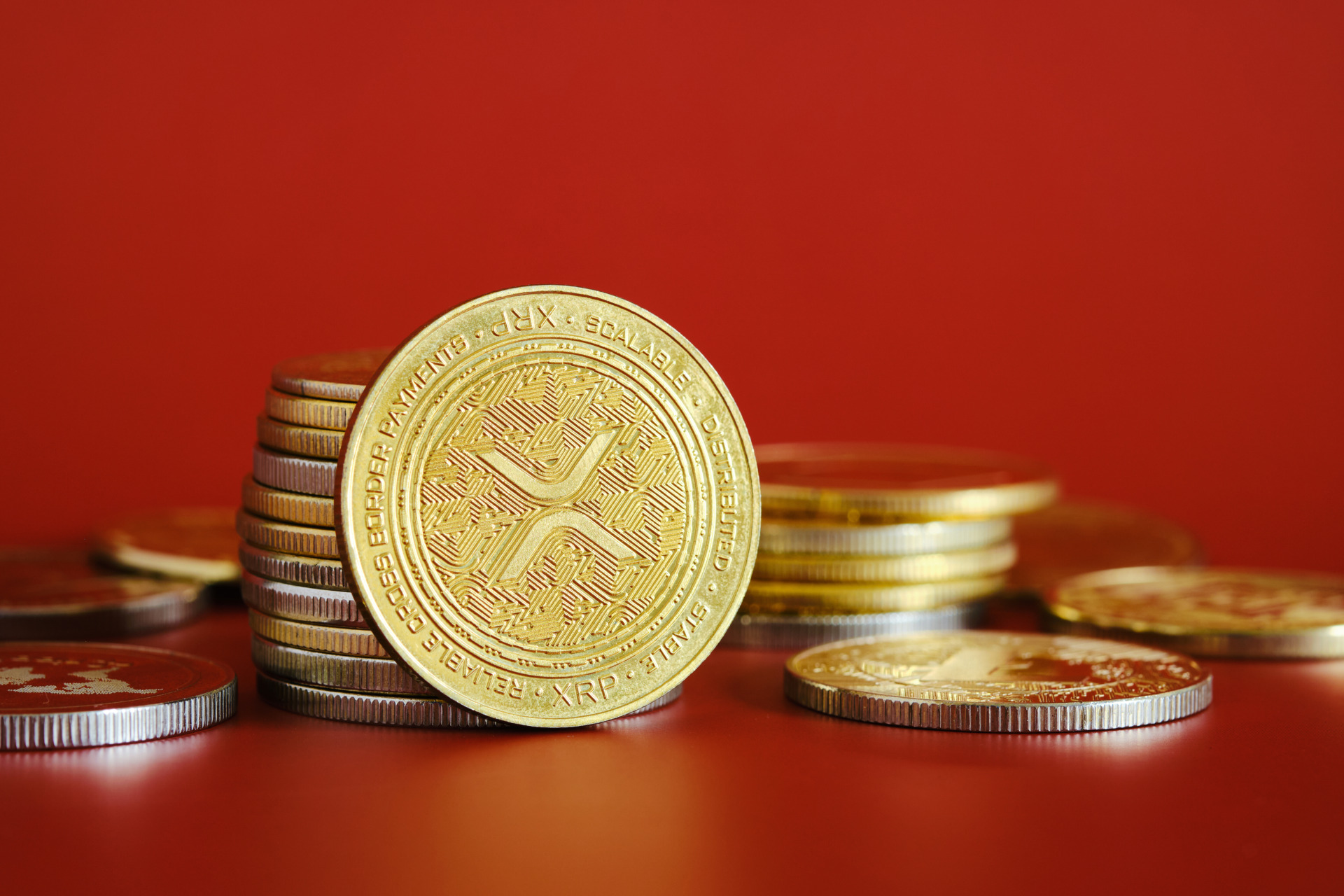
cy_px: 448
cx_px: 672
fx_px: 3360
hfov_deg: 22.6
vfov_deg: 15.2
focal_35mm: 90
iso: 160
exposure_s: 1/6
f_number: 6.4
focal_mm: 60
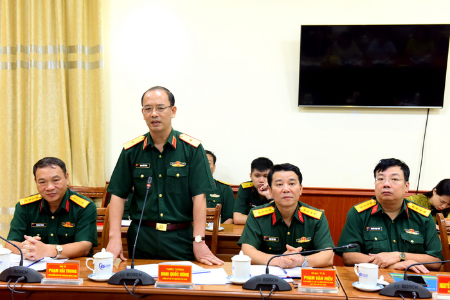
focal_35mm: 48
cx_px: 225
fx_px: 600
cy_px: 150
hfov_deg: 41.1
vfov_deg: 28.1
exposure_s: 1/60
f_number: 5.6
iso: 2000
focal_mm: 48
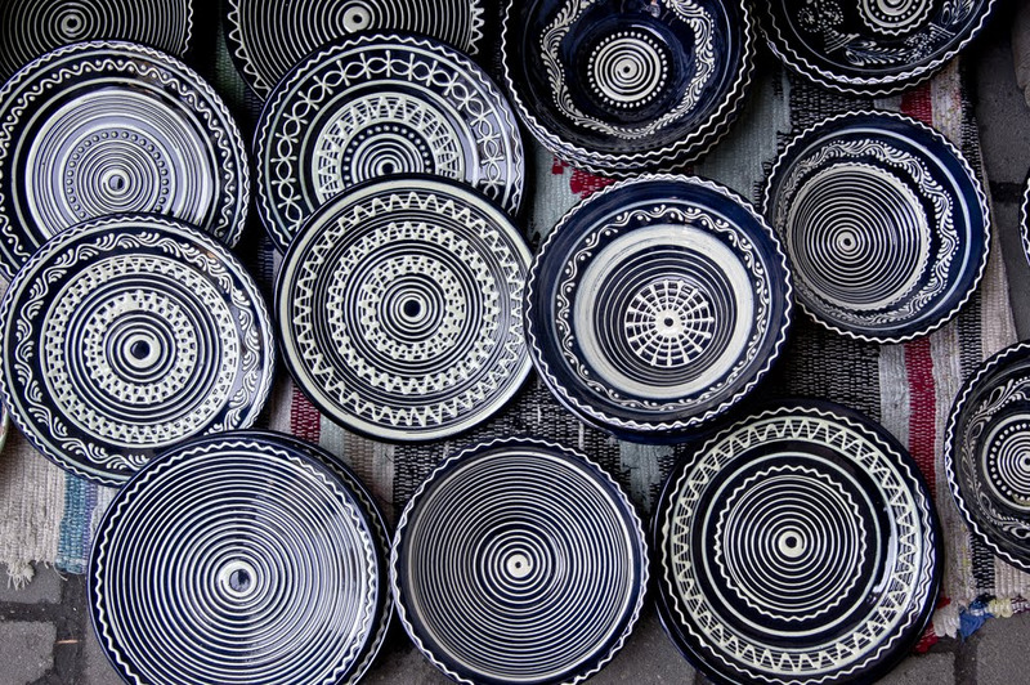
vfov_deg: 25.7
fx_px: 1501
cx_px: 515
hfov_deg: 37.9
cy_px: 342
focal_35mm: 52
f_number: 8
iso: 400
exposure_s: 1/50
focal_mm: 35
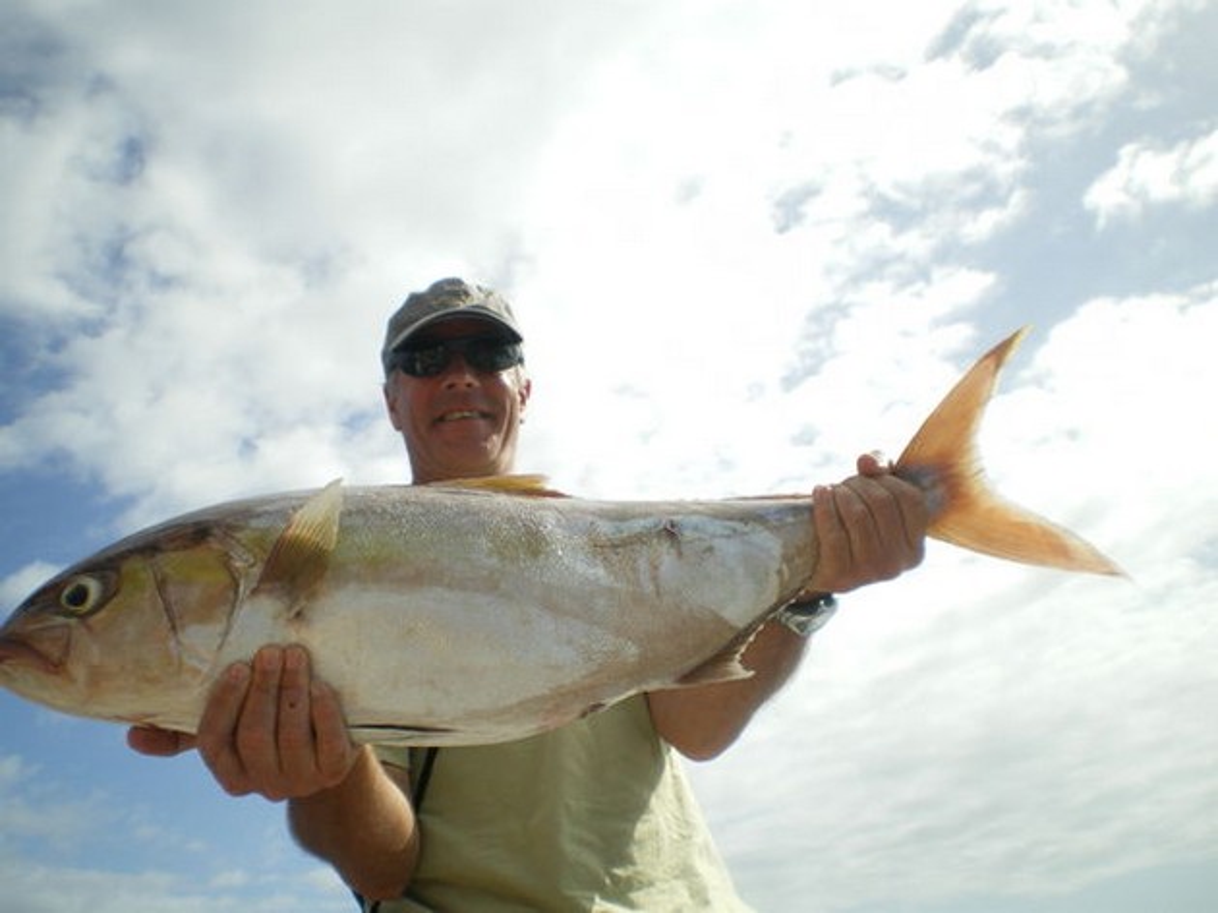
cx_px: 609
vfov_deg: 39.6
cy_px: 456
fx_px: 1266
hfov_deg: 51.4
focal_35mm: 36
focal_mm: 6.3
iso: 50
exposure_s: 1/640
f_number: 4.6
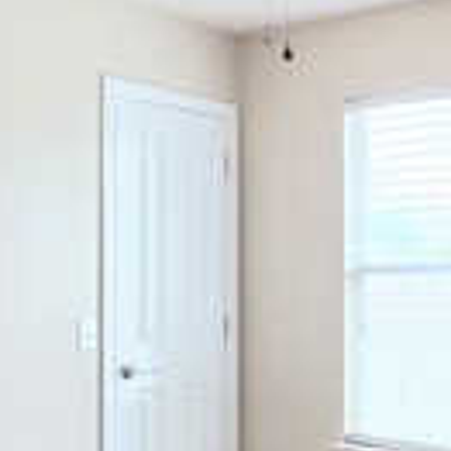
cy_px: 296
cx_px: 399
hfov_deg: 29.4
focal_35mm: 56
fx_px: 825
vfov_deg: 30.4
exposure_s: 1/120
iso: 100
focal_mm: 2.2
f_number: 1.9
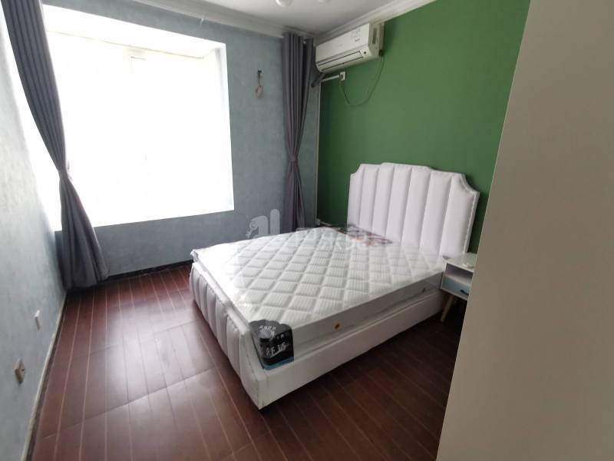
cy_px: 230
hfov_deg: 94.5
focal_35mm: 16
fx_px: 284
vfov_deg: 78.1
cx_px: 307
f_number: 2.2
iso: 160
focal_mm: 2.35
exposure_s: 1/33.3
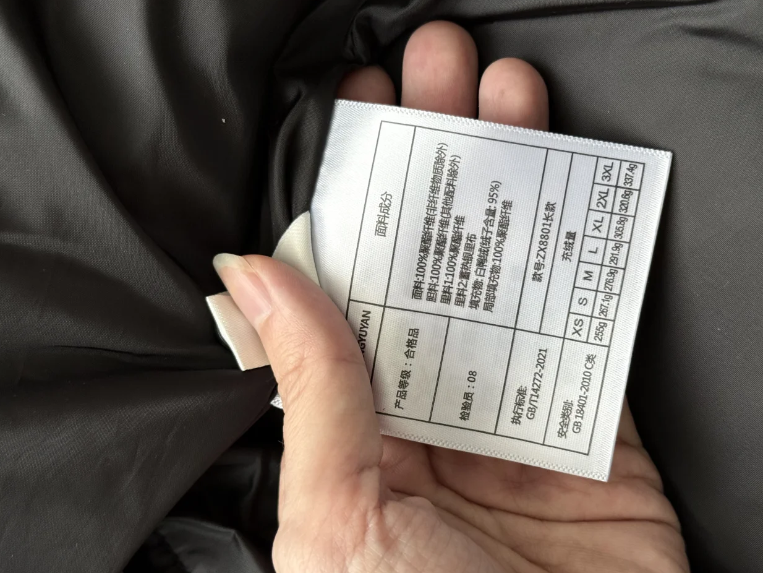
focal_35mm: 56
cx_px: 406
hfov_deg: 34.3
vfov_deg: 26.1
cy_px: 306
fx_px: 1235
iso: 160
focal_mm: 6.76
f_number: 1.78
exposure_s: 1/60
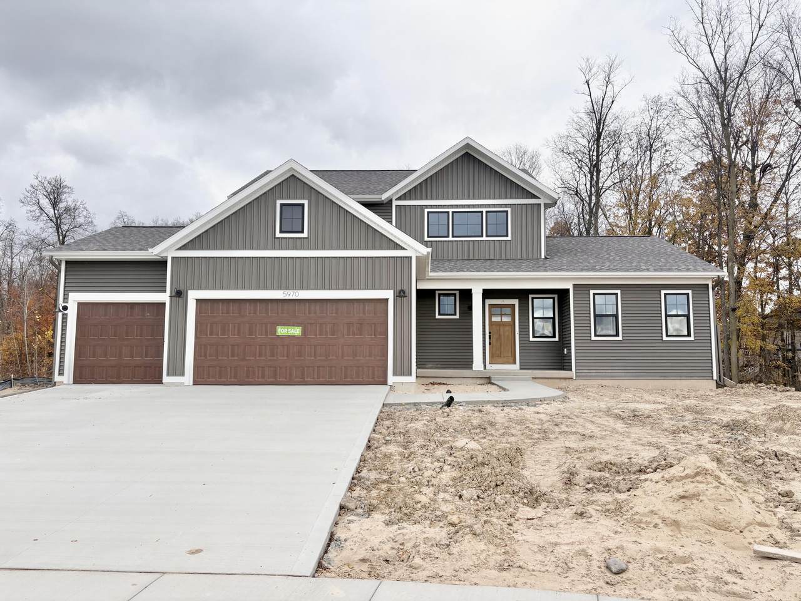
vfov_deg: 53.1
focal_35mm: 26
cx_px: 400
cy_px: 300
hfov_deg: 67.3
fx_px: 602
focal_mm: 5.96
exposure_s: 1/920
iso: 50
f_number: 1.6
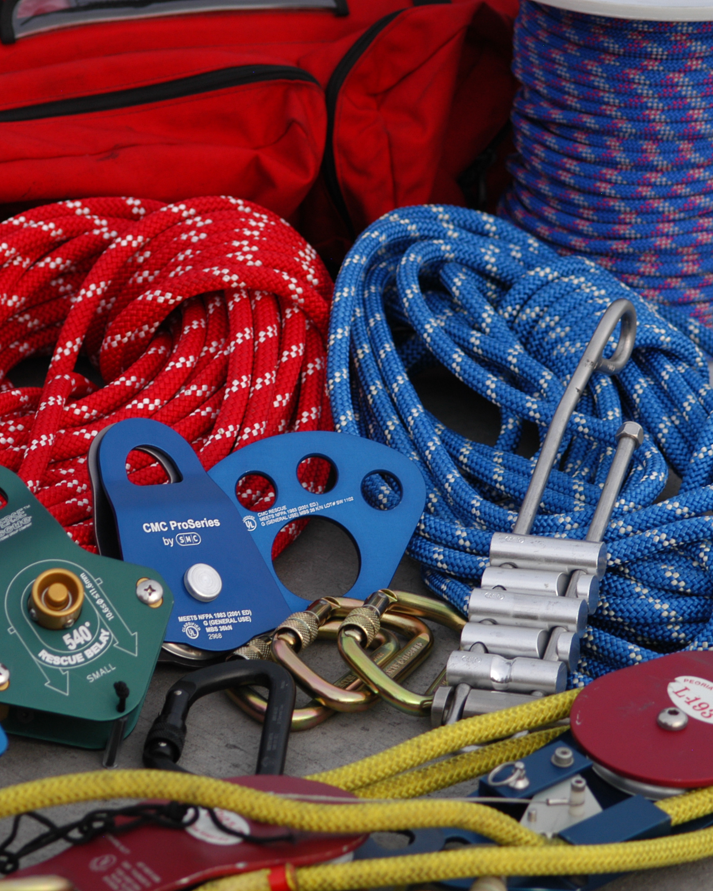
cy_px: 445
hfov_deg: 6.9
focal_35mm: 223
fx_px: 5874
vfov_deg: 8.7
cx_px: 222
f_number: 4
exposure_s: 1/250
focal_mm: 105
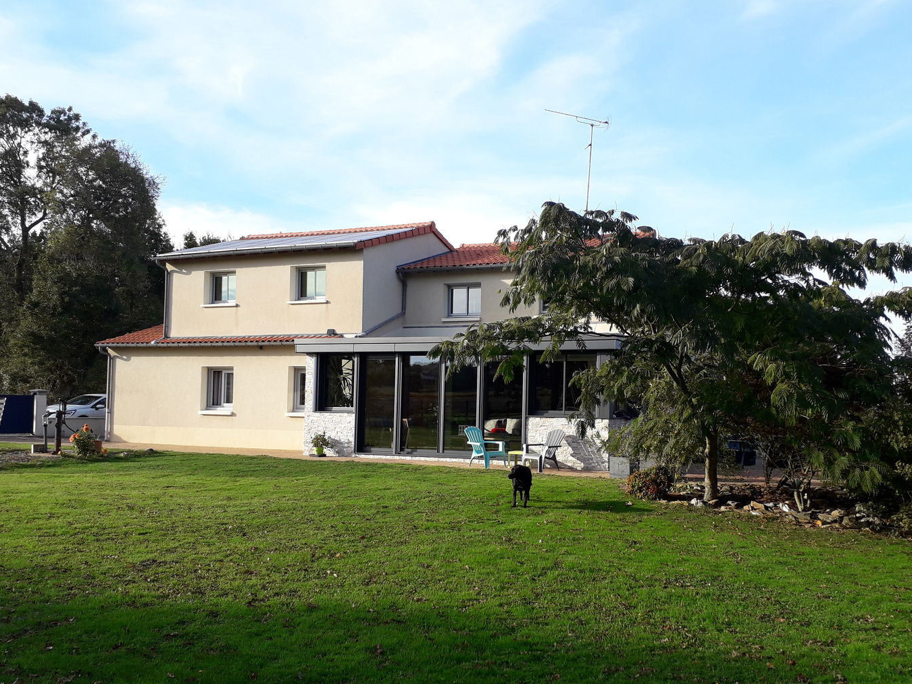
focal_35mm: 32
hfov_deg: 56.6
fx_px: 843
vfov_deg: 44.1
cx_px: 526
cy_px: 392
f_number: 1.9
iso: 40
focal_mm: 3.6
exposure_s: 1/629
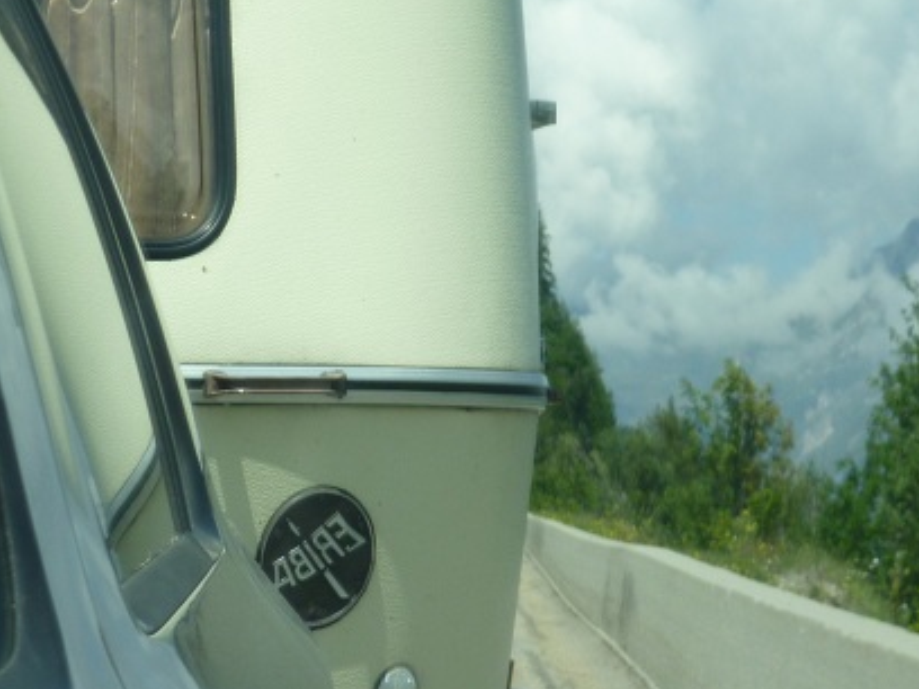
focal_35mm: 251
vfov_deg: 5.9
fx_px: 6664
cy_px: 119
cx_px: 610
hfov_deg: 7.9
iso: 80
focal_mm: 22.8
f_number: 5.9
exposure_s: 1/160
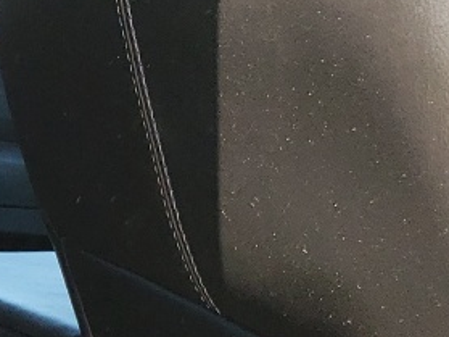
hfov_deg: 10.9
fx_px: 1932
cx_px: -694
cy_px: 392
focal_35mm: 149
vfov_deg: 9.8
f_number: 1.5
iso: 50
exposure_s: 1/250
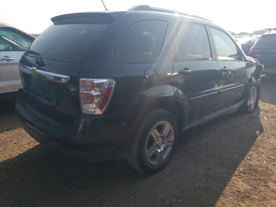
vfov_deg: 53.1
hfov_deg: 67.3
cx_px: 138
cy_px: 104
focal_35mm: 26
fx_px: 207
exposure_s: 1/2500
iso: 50
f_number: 1.5
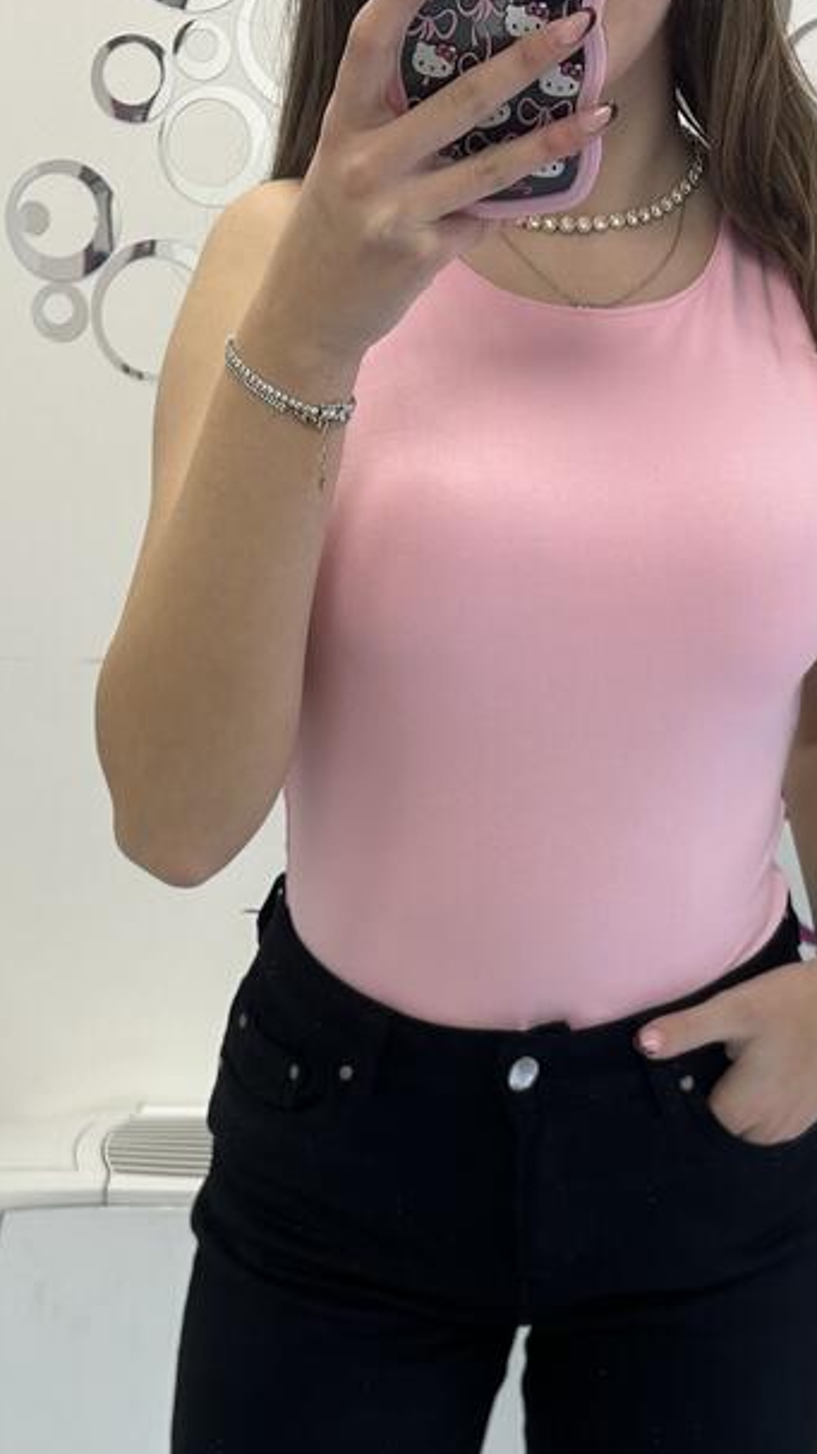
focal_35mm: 56
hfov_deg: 21.4
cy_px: 884
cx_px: 422
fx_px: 2159
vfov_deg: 37.1
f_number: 1.5
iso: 64
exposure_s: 1/100
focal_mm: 5.7
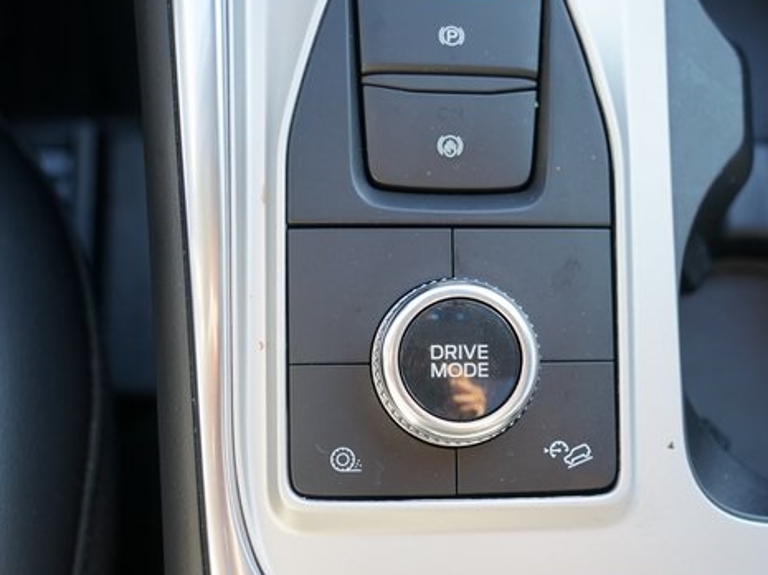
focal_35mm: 53
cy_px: 335
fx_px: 1175
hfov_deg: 36.1
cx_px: 448
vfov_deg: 27.4
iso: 250
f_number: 4
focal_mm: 40
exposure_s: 1/60
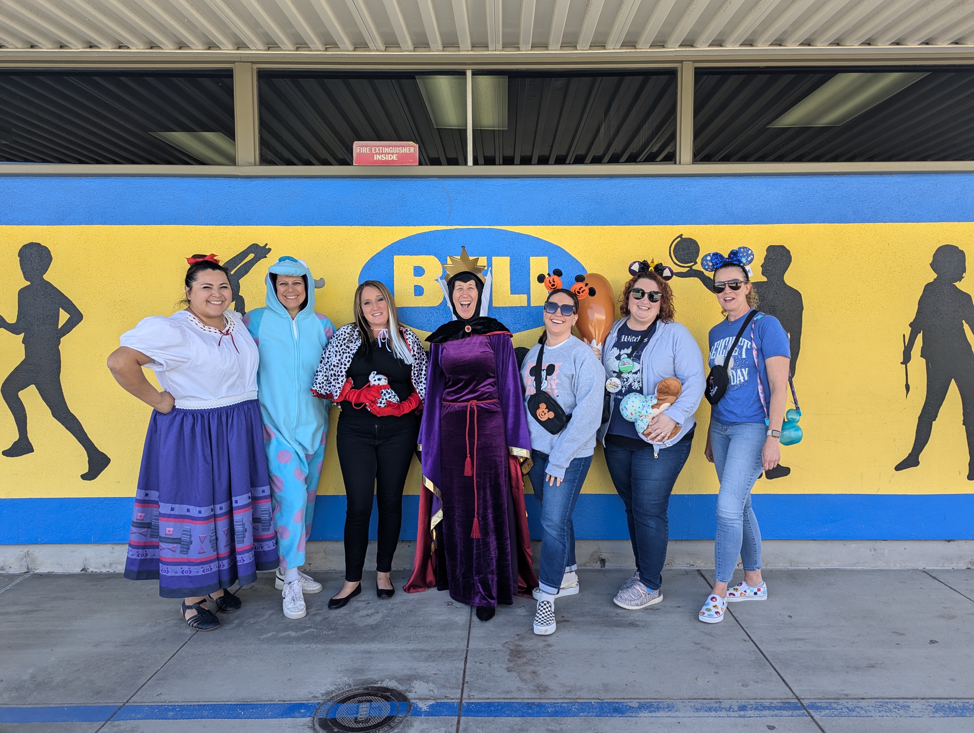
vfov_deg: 56.9
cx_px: 487
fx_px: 676
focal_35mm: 24
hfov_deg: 71.5
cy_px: 366
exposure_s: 1/348
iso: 49
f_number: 1.85
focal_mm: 6.81
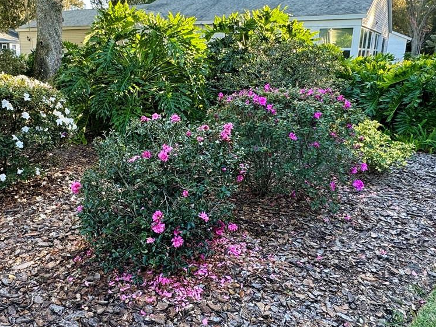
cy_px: 140
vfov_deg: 46.6
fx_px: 378
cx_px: 165
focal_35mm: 30
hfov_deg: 59.2
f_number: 2.2
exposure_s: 1/99
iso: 64
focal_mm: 2.22
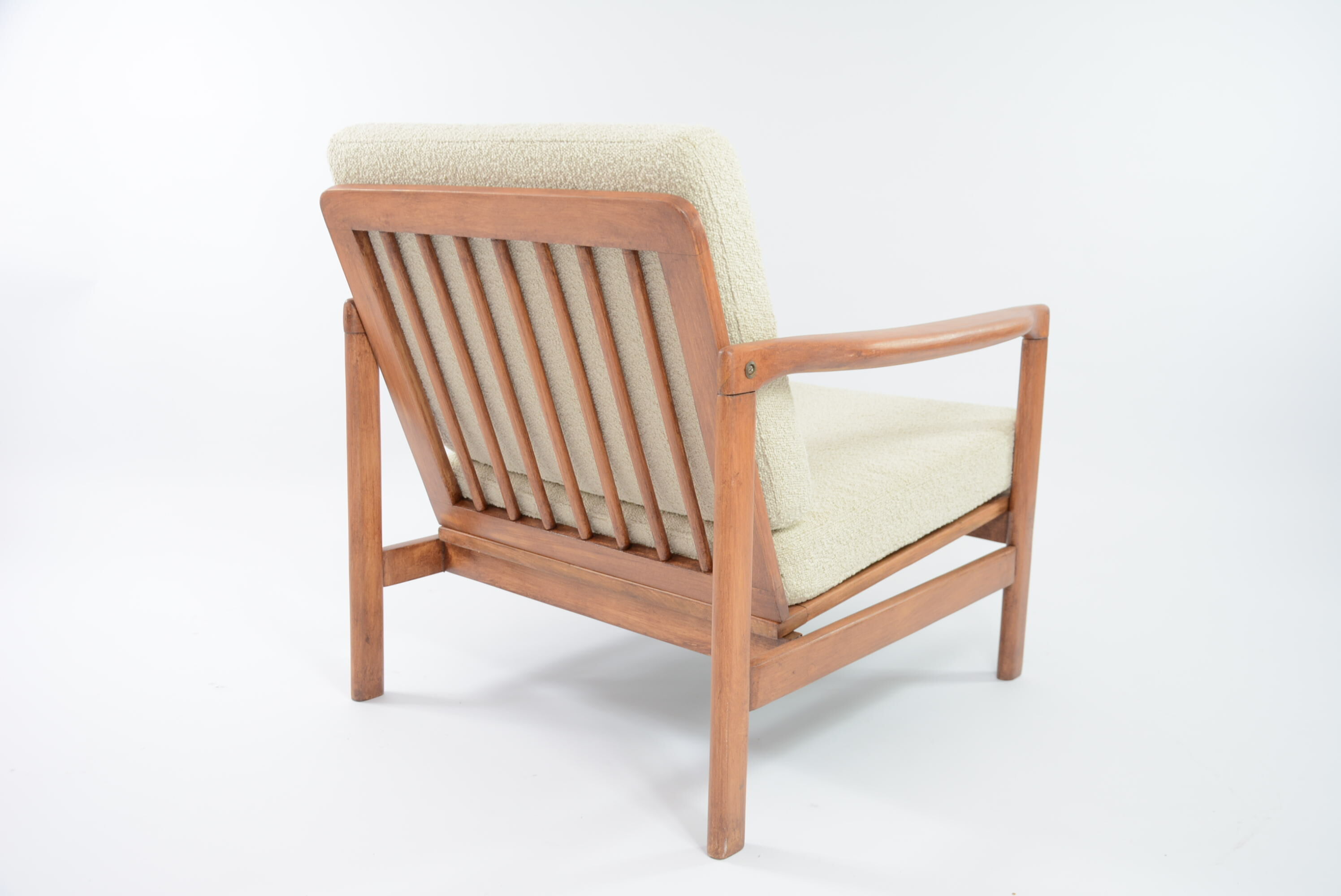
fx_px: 1342
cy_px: 448
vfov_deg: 36.9
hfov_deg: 53.1
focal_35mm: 36
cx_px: 670
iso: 400
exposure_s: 1/100
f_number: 5
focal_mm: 24
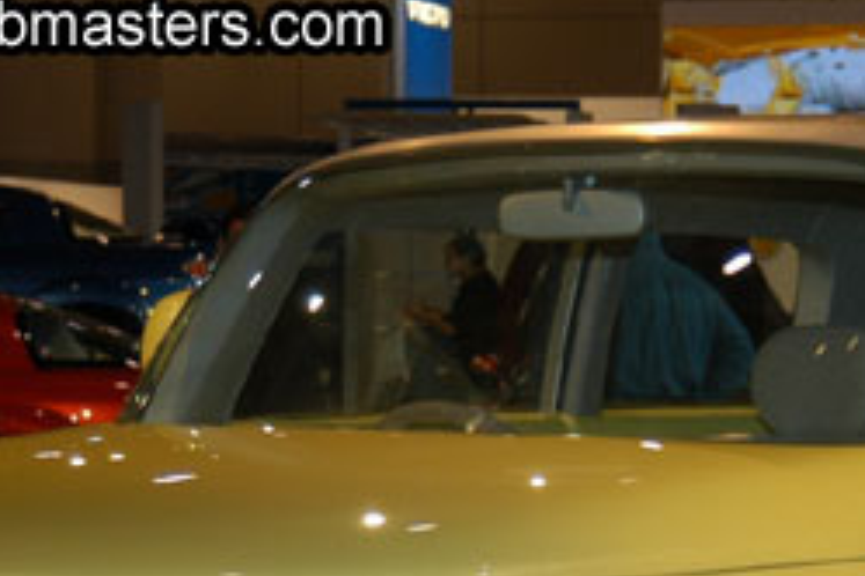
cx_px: 672
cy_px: 718
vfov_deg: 7.4
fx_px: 4405
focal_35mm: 183
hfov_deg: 11.2
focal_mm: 45
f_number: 5
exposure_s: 1/60
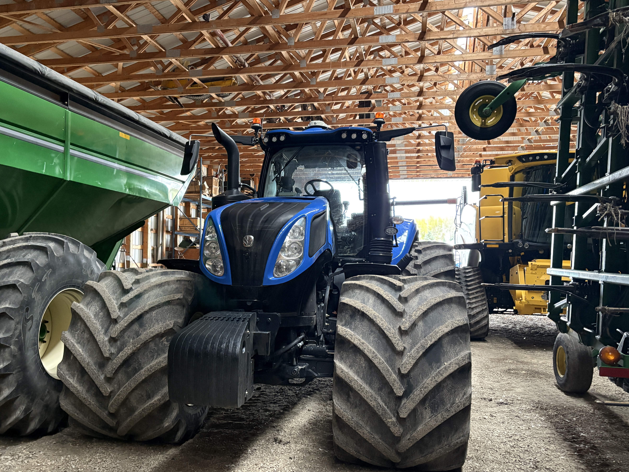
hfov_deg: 58.2
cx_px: 276
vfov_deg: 45.4
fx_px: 563
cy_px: 245
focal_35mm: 31
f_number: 1.6
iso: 640
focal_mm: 5.96
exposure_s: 1/40
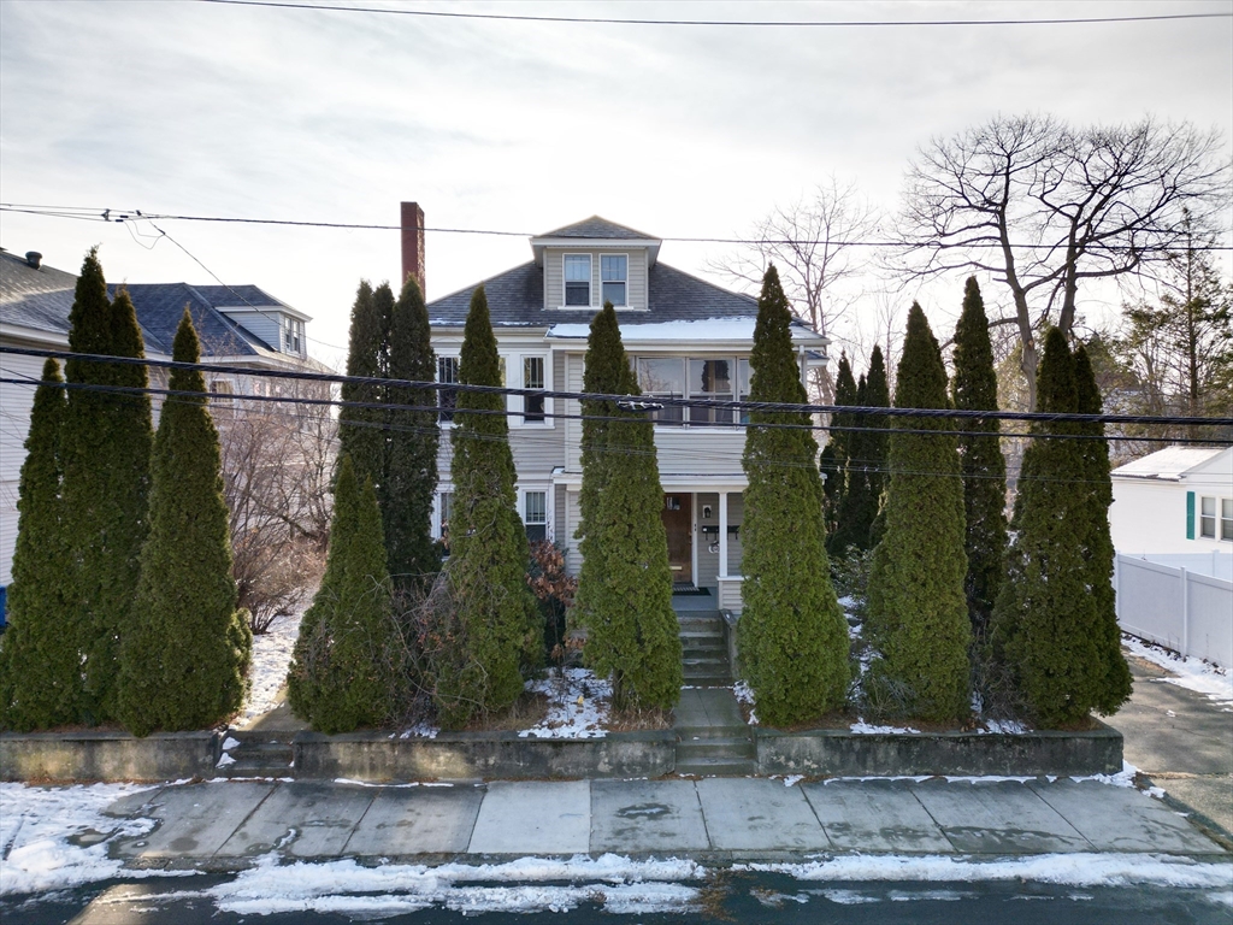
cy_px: 462
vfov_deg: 56.8
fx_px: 855
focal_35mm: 24
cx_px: 616
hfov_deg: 71.6
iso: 100
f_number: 1.7
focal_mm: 6.72
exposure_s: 1/1500
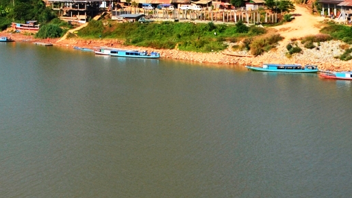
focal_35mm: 71
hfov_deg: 26.8
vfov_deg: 15.9
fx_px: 663
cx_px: -55
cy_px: -77
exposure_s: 1/400
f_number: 11
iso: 400
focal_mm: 18
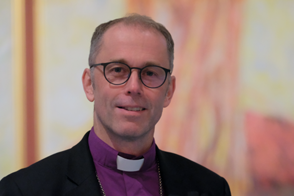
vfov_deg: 6.1
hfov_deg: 9.1
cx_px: 154
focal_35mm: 225
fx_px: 1838
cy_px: 113
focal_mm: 110.6
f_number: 2.8
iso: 6400
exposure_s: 1/240
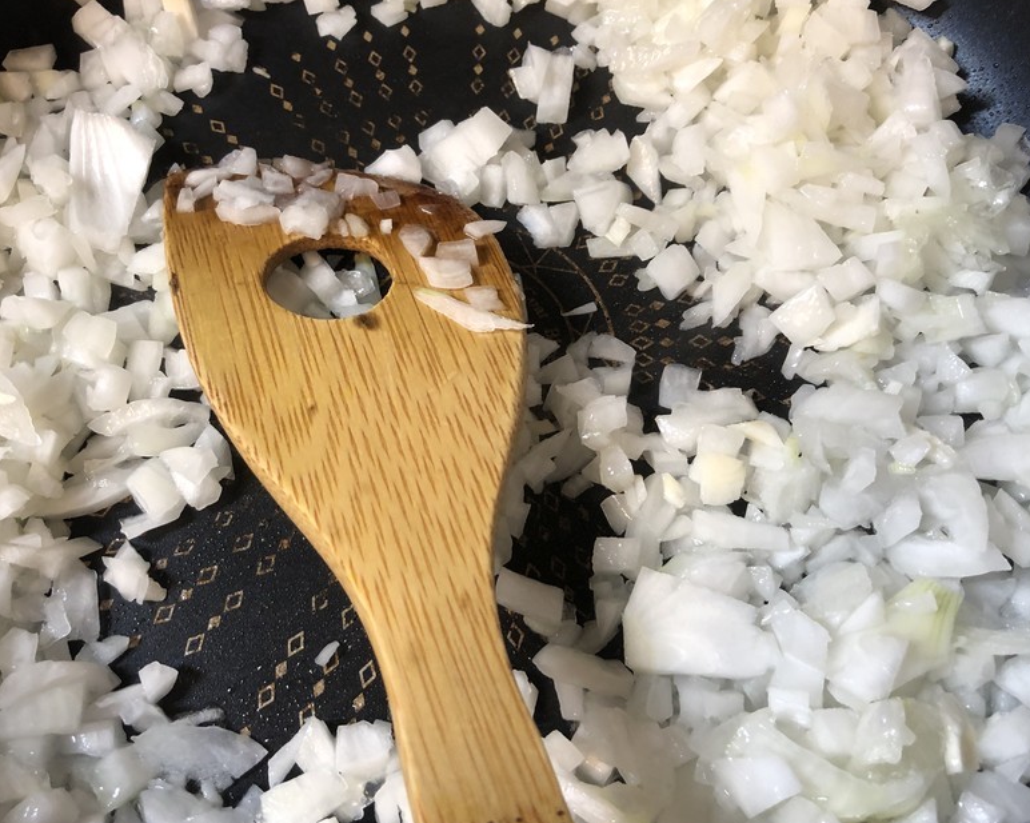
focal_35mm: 34
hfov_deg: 52.6
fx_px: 1036
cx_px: 424
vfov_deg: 43.3
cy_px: 405
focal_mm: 3.99
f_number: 1.8
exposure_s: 1/15
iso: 50
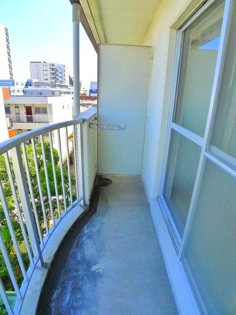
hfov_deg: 56.8
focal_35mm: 24
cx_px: 118
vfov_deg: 71.6
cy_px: 158
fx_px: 218
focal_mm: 5.1
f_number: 3.5
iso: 400
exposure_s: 1/400
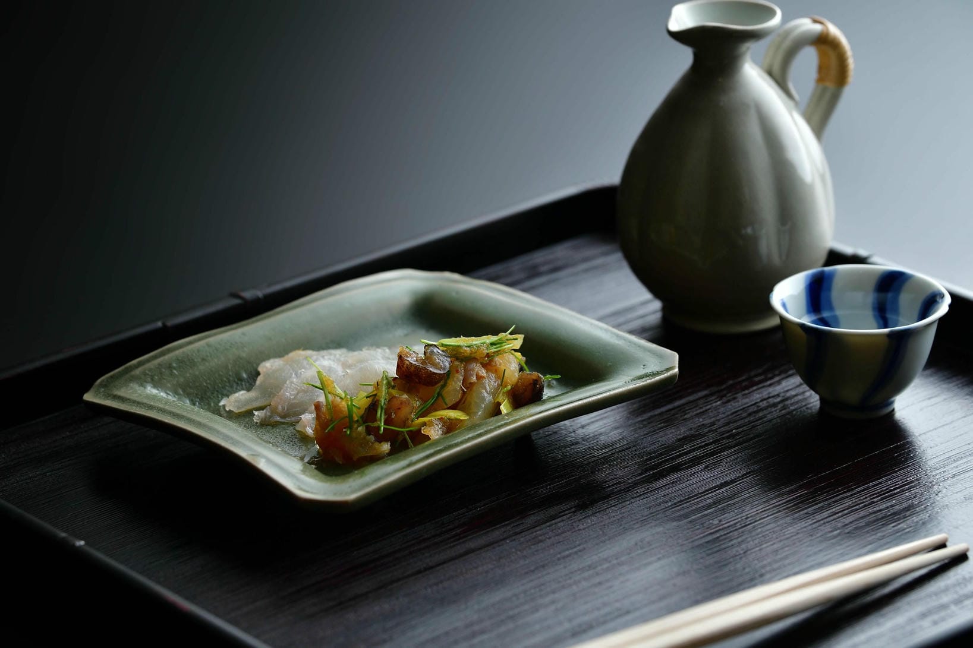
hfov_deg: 20.0
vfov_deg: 13.4
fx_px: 2756
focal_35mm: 102
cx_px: 486
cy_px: 324
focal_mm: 68
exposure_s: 1/200
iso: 100
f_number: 5.6
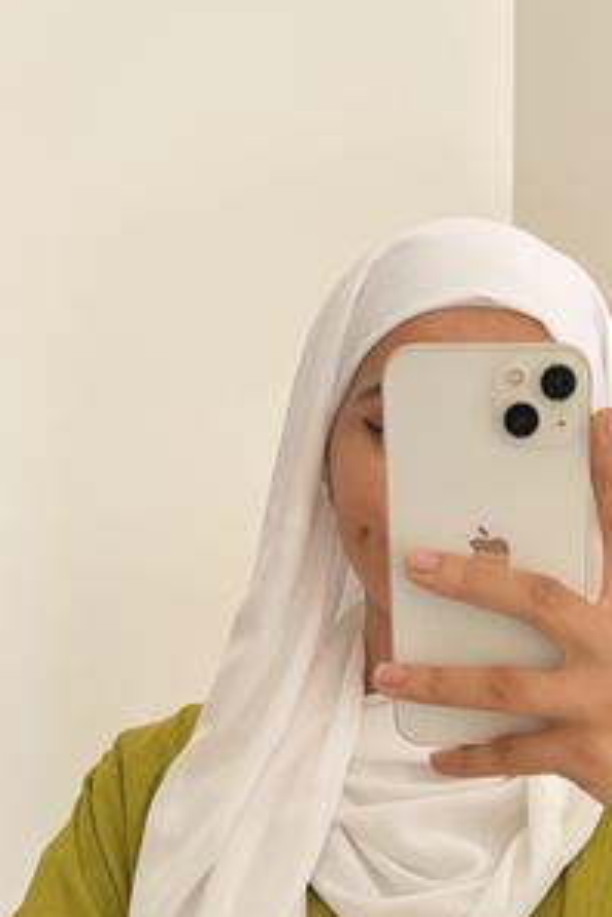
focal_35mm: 55
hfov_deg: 24.1
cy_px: 698
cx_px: 524
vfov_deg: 35.4
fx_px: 1402
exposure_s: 1/60
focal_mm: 5.1
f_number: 1.6
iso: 400
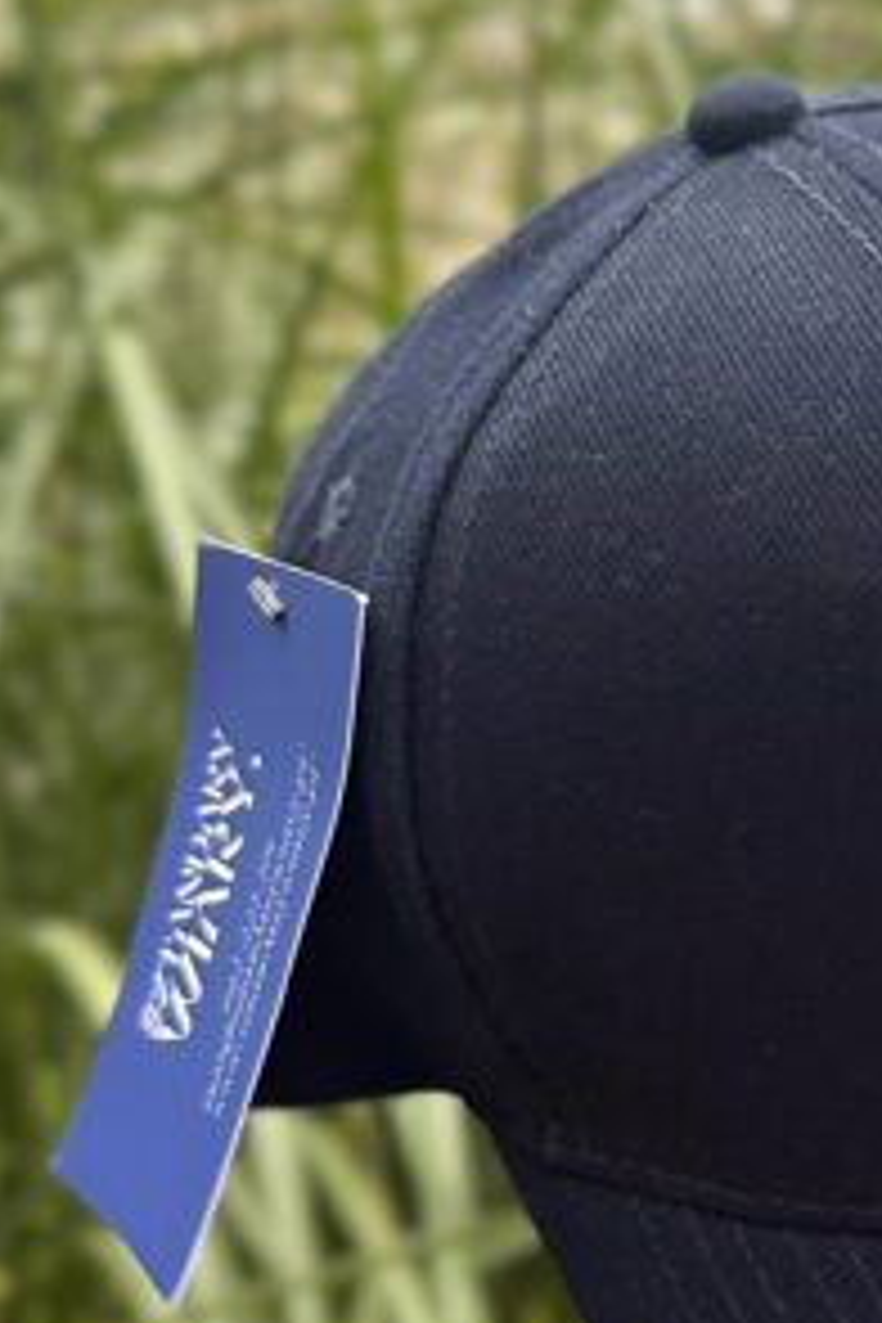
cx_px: 1017
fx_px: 2499
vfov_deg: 29.3
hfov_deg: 19.1
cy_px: 958
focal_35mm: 68
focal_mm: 6.86
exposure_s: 1/109
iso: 250
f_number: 1.78
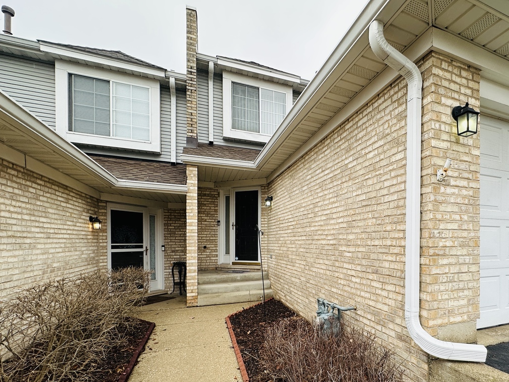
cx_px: 343
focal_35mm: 20
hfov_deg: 78.8
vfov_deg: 64.9
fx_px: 294
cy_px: 243
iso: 40
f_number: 2.2
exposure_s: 1/416
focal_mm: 2.22
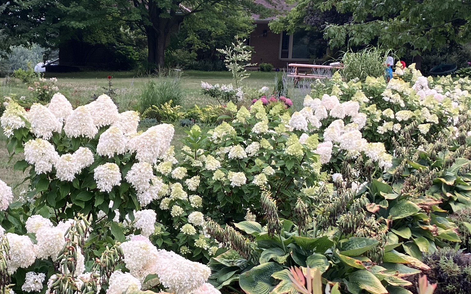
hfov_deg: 26.1
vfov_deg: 16.6
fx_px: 1001
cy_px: 231
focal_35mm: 78
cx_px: 105
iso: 25
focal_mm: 3.99
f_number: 1.8
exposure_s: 1/206
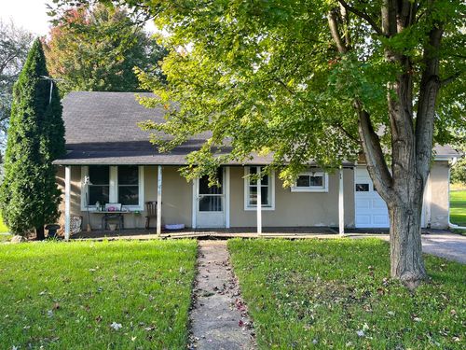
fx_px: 350
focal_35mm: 26
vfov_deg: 53.1
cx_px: 233
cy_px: 175
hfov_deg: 67.3
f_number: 1.6
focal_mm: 5.1
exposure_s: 1/194
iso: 50
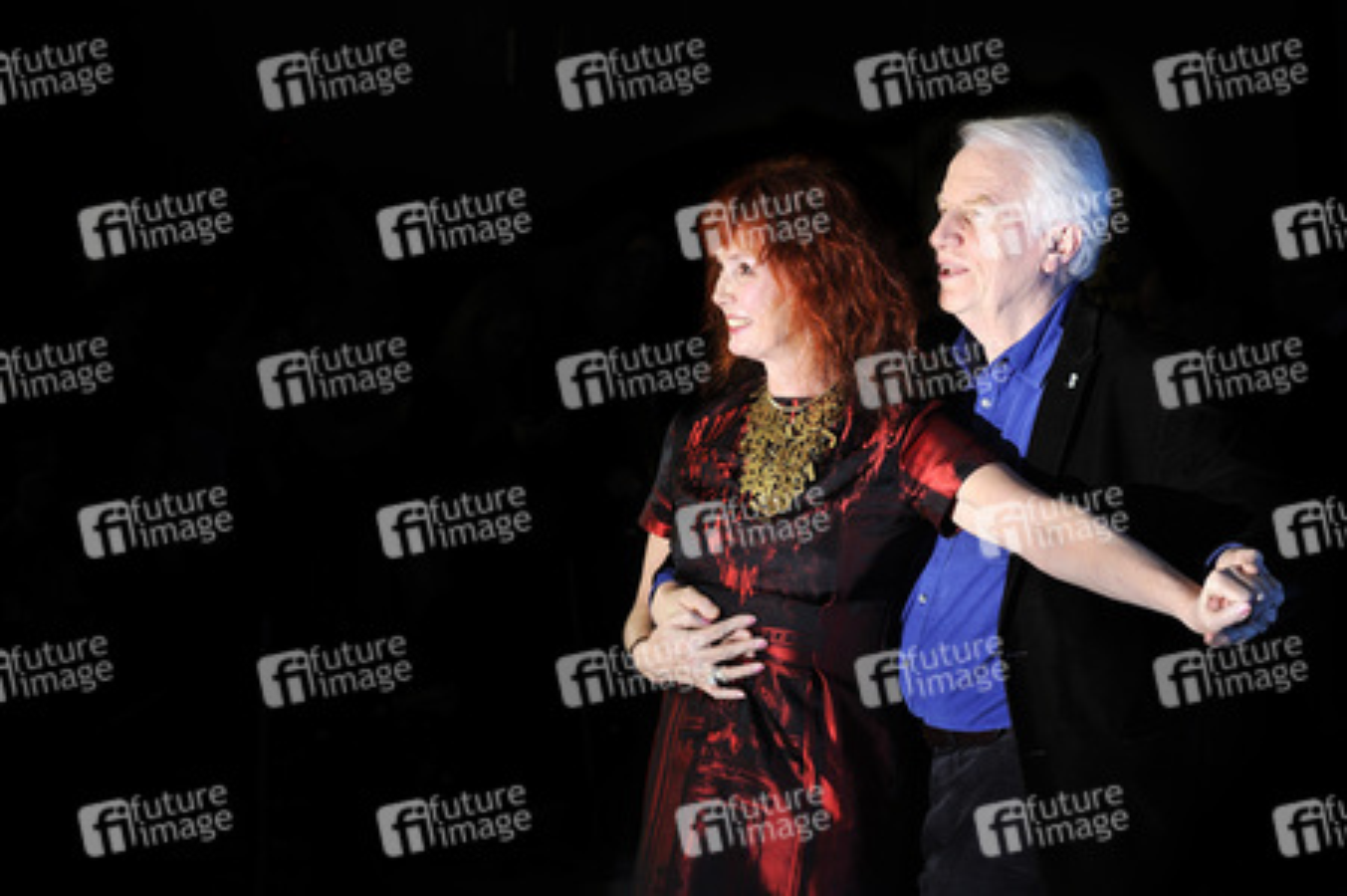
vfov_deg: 17.0
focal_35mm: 80
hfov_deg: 25.4
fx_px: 2991
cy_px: 448
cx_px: 674
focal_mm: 80
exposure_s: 1/200
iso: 400
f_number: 7.1
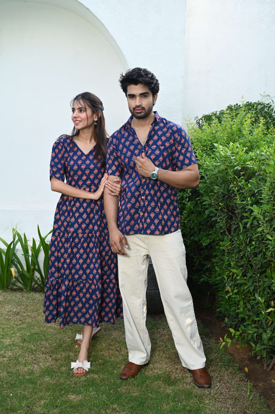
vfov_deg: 48.5
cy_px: 207
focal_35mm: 40
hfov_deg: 33.4
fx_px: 459
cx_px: 138
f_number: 5.6
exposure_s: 1/160
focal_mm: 40
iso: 250
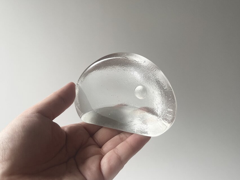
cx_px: 120
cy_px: 90
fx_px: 180
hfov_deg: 67.3
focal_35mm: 26
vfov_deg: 53.1
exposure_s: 1/121
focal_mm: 5.1
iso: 100
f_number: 1.6
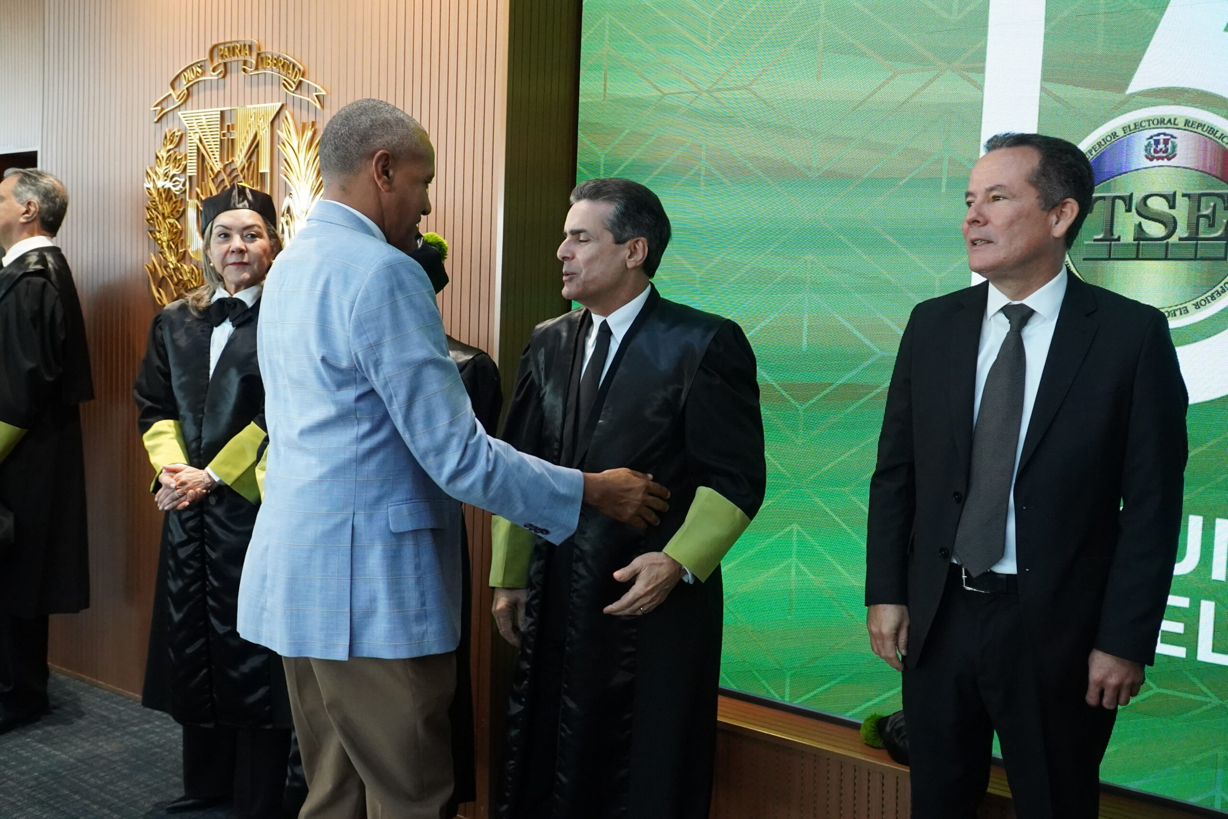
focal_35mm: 30
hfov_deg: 61.9
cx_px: 614
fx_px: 1023
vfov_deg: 43.6
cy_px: 410
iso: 5000
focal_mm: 20
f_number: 4.5
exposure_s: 1/320
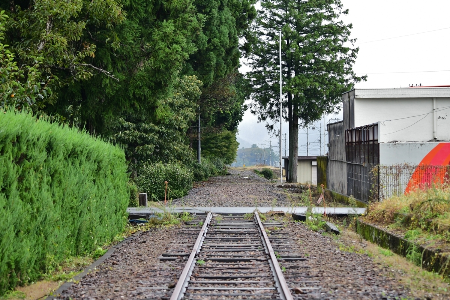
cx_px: 225
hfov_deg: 17.1
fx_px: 1500
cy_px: 150
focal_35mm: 120
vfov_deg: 11.4
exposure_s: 1/320
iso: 1400
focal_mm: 80
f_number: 4.5
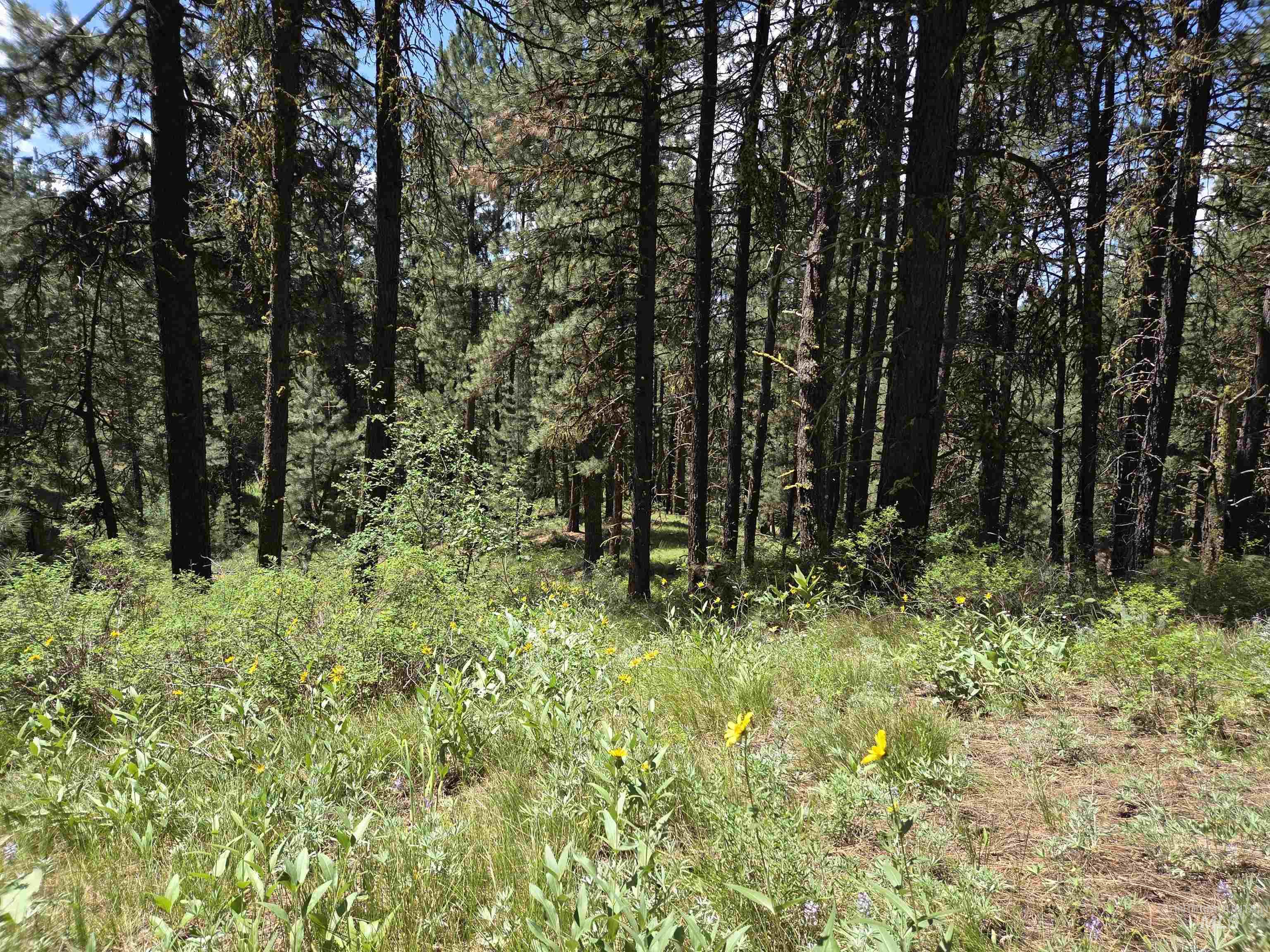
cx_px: 635
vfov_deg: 58.9
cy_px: 476
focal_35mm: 23
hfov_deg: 73.9
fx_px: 844
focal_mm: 5.4
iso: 80
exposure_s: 1/2198
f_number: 1.8
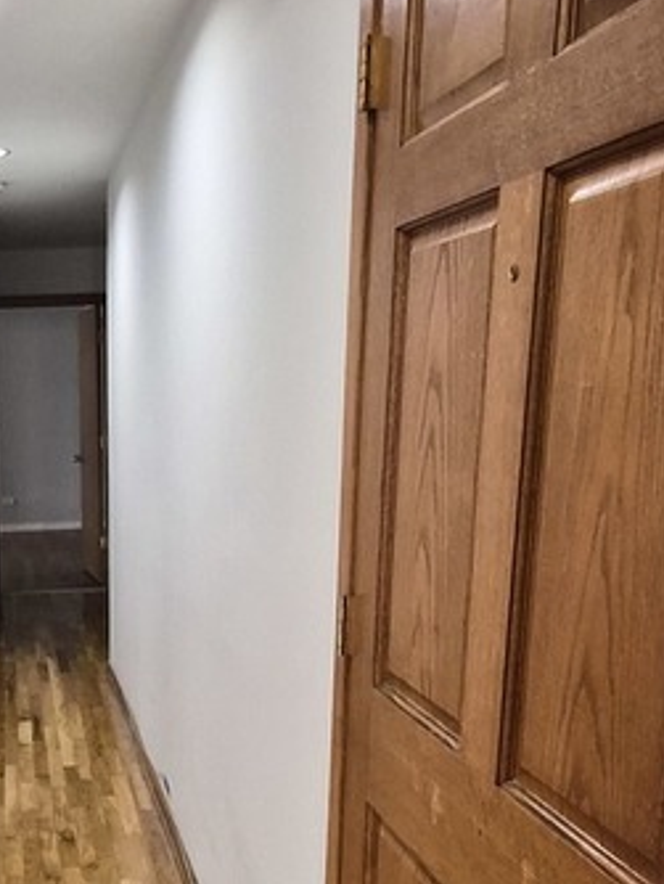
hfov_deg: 31.5
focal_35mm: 42
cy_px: 667
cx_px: -16
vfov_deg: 43.3
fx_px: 1073
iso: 400
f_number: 2.2
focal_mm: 1.7
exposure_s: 1/60
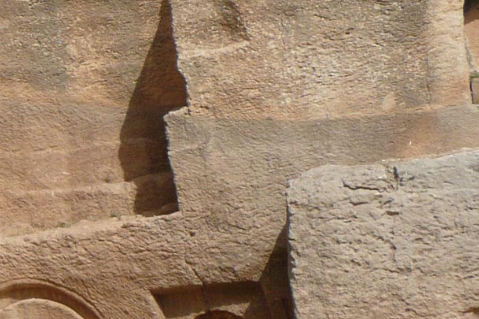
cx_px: -408
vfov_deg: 12.6
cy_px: 75
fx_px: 1437
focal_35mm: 108
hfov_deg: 15.8
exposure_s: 1/320
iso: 100
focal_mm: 4.6
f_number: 8
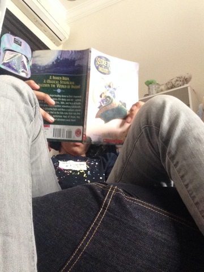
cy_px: 136
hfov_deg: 40.7
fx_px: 275
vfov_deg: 52.6
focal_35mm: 35
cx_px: 102
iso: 200
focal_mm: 2.18
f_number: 2.4
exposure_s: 1/17
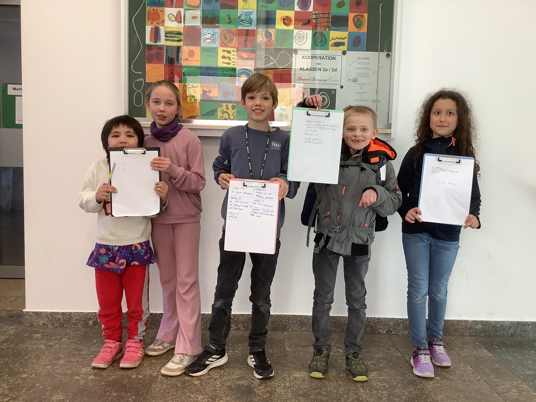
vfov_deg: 45.4
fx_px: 480
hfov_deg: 58.4
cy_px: 201
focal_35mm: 31
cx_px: 268
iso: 80
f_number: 2.4
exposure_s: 1/60
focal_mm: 3.3
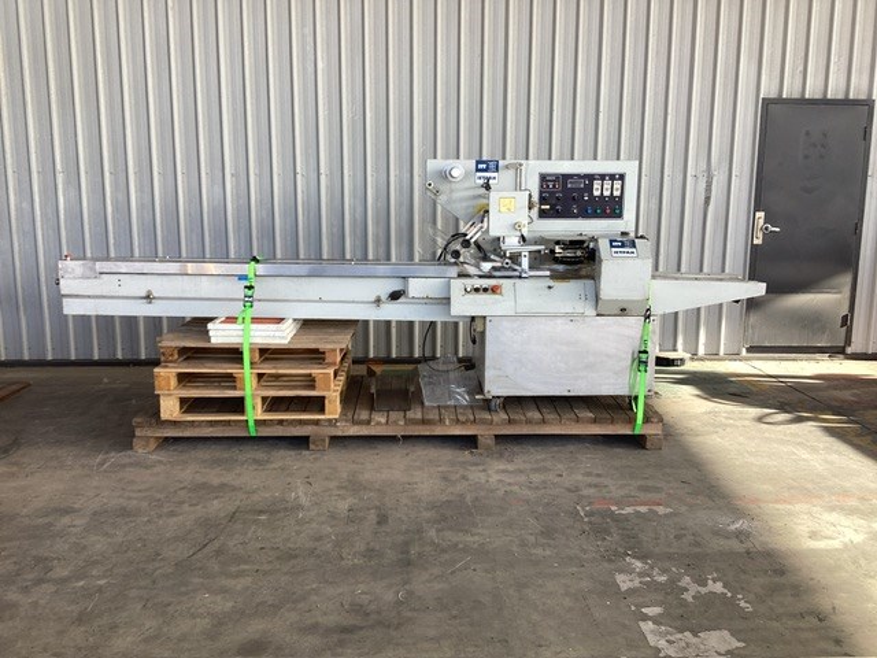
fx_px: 785
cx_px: 438
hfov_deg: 58.4
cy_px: 329
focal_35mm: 31
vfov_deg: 45.4
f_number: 2.4
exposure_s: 1/141
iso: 25
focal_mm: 3.3
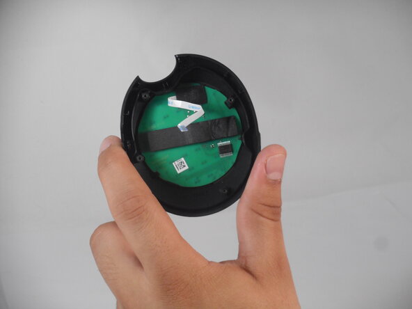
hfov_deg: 16.8
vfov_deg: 12.7
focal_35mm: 117
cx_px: 206
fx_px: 1393
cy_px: 154
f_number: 5.9
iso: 360
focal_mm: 20.9
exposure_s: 1/60
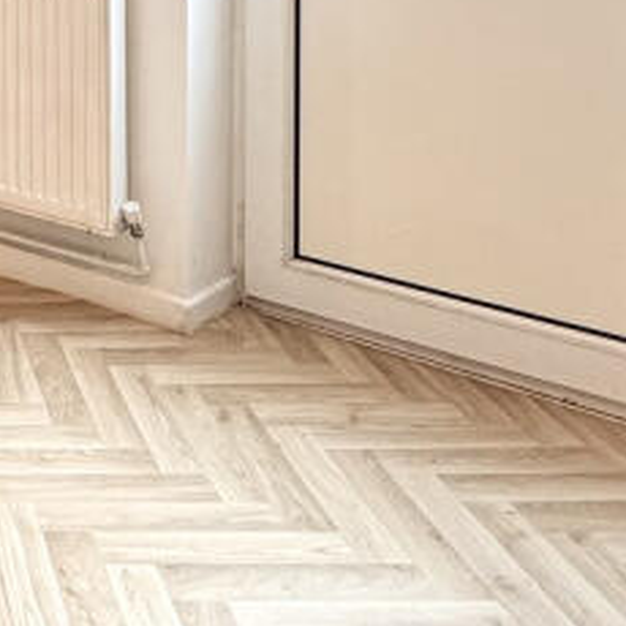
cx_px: -177
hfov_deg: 26.6
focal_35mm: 55
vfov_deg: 27.0
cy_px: -150
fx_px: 1125
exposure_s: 1/100
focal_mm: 2.22
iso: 200
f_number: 2.2
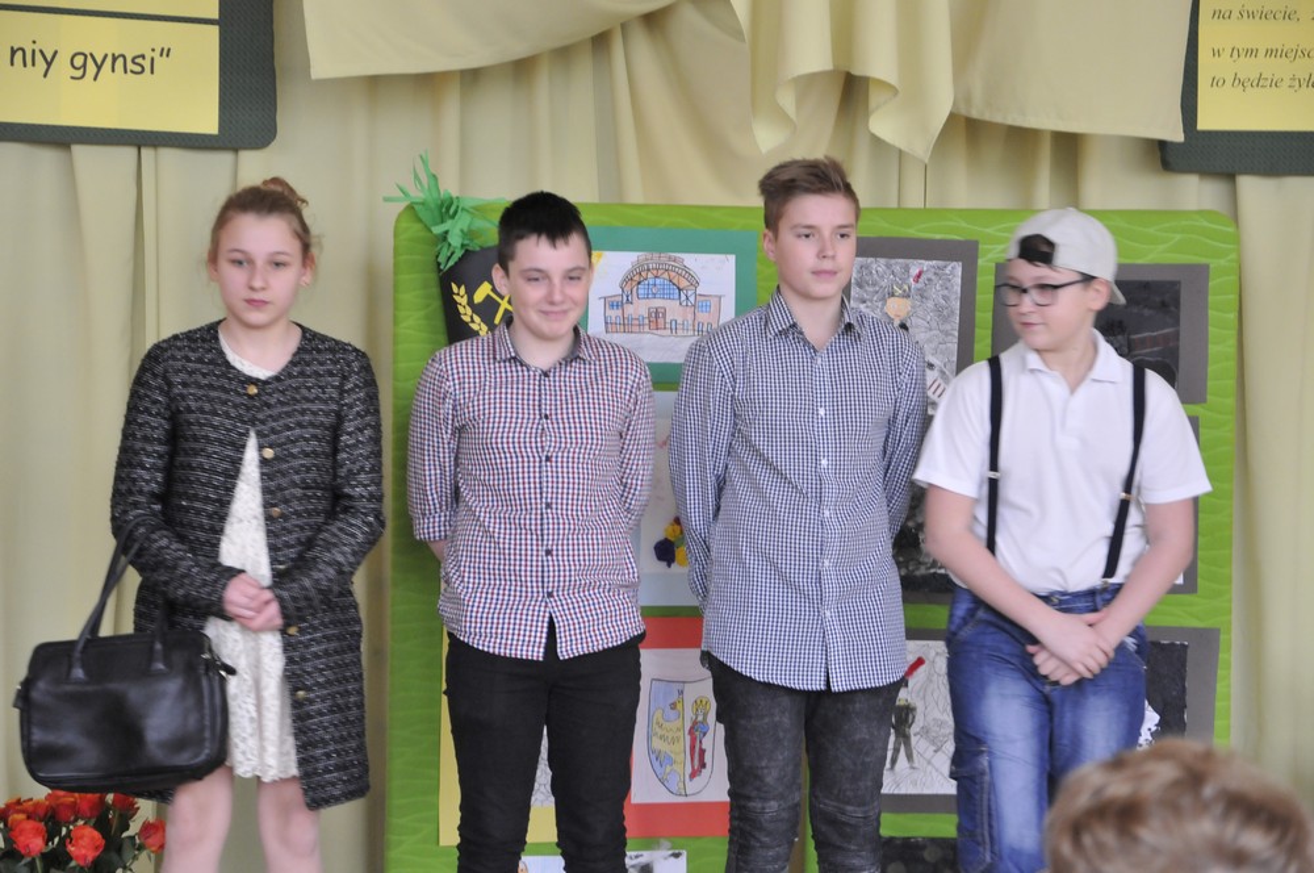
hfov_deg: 17.1
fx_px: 4374
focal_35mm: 120
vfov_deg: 11.4
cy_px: 436
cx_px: 657
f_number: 5.3
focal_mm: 80
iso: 1400
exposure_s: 1/30
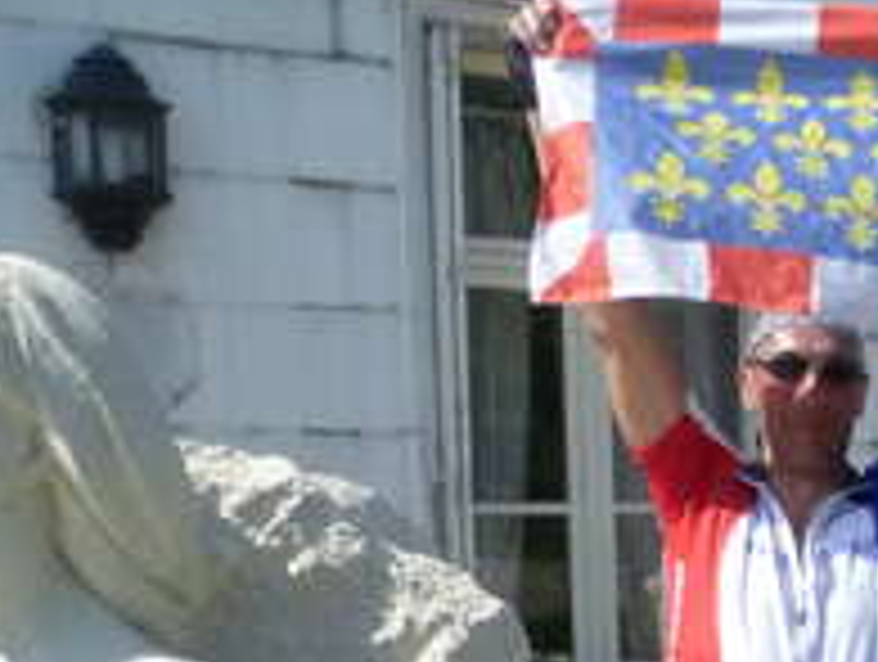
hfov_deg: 19.9
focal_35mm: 86
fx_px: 2185
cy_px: 919
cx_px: 1279
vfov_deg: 16.1
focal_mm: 5
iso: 320
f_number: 9
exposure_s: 1/500
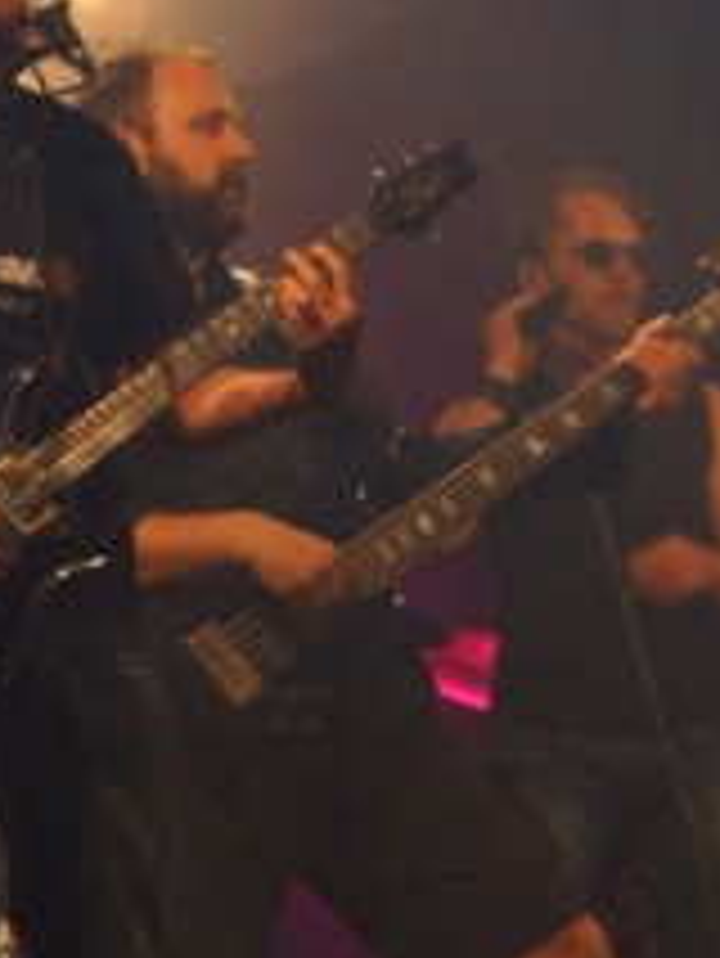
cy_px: 378
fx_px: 8395
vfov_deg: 6.5
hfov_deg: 4.9
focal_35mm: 303
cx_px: 261
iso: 3200
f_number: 5.6
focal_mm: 100
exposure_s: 1/100
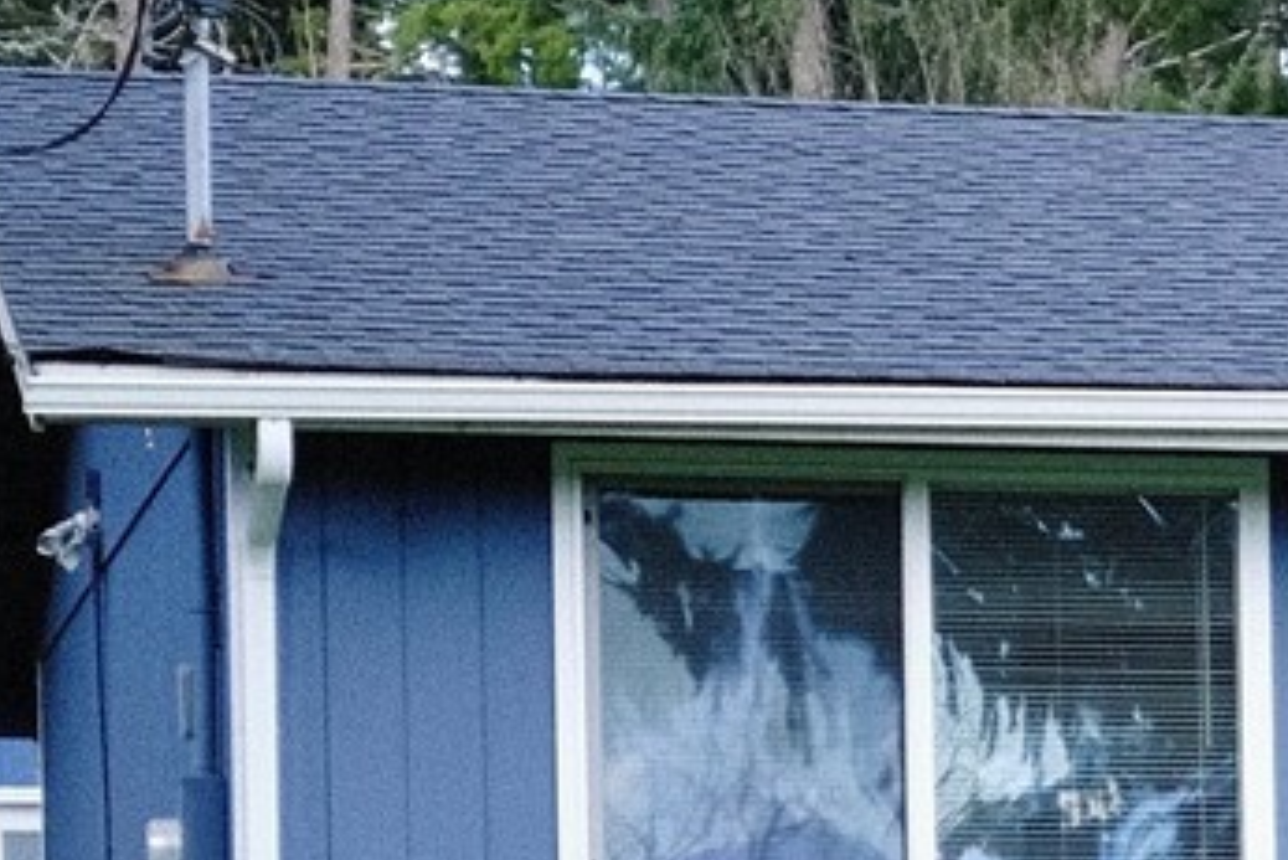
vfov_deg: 6.8
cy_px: 1186
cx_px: 2693
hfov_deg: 9.5
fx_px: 7194
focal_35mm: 201
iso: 160
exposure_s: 1/180
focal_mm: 27
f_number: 2.8
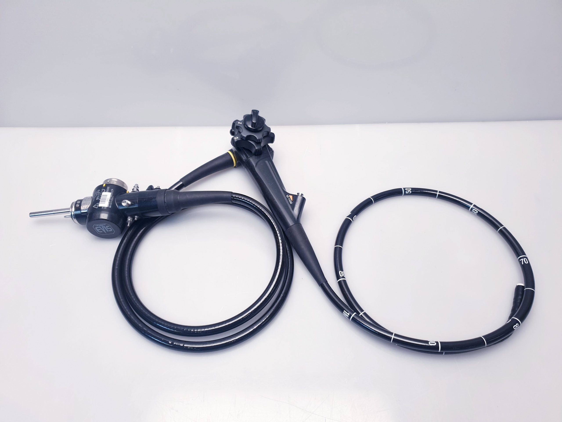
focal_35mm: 26
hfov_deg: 67.3
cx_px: 281
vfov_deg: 53.1
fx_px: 422
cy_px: 211
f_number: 1.5
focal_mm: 4.3
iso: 50
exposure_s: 1/50
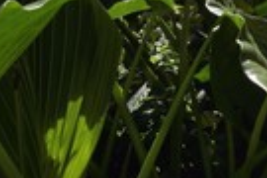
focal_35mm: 93
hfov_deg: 19.2
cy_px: -42
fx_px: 690
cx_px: 398
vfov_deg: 14.2
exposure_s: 1/320
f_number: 13
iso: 200
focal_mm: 30
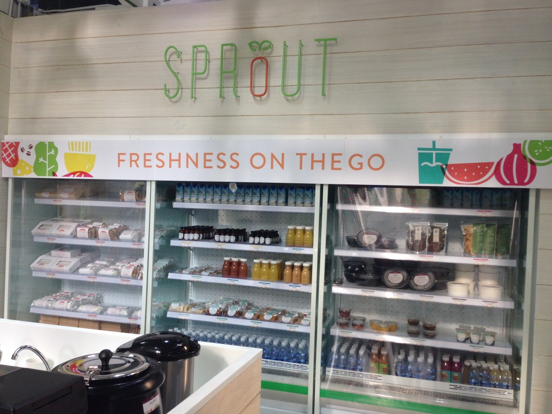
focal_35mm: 33
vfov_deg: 42.9
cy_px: 207
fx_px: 526
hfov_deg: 55.4
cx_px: 276
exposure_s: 1/60
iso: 64
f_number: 2.4
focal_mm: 4.12
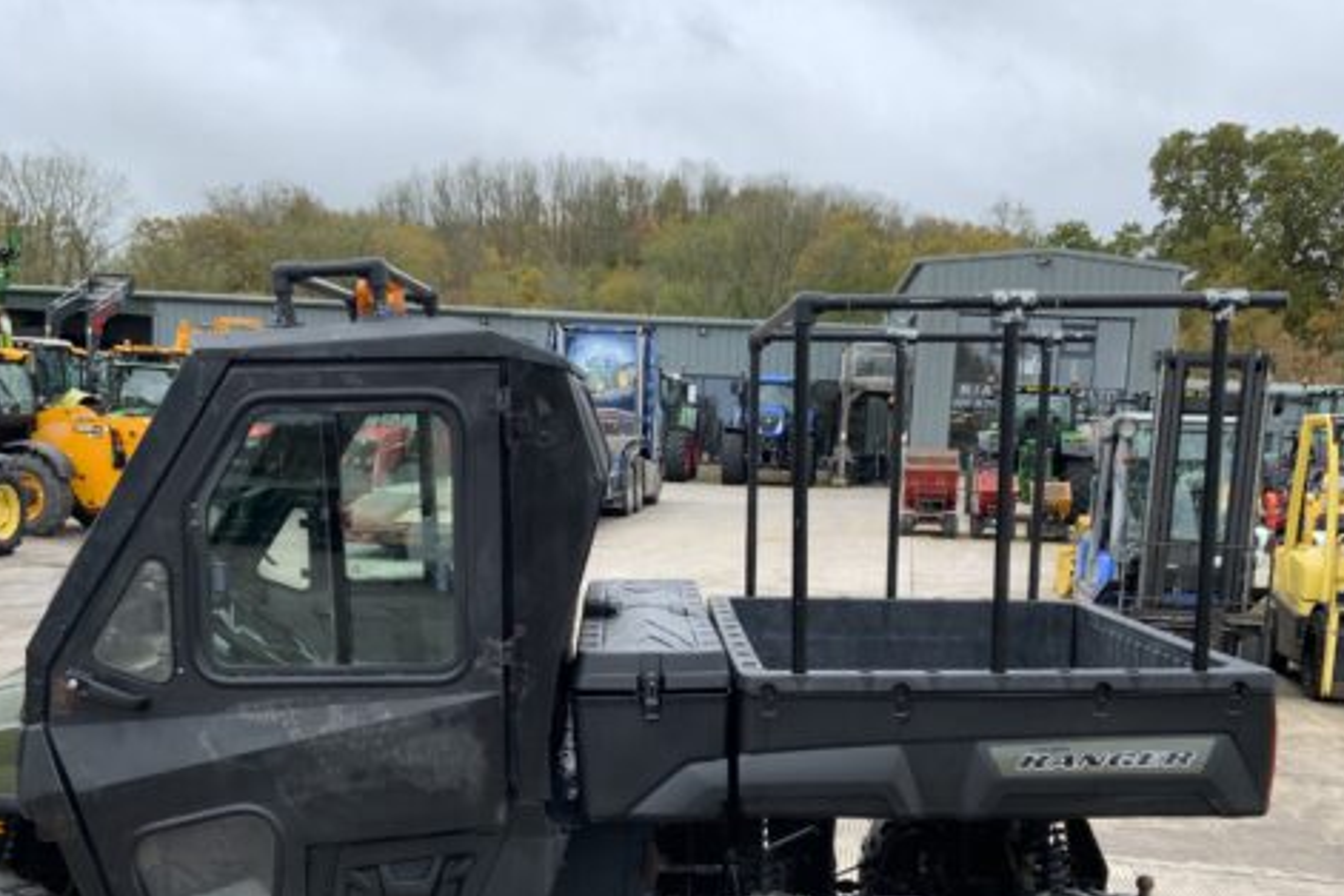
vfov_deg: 32.0
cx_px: 659
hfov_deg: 47.4
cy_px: 682
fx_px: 1531
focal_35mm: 41
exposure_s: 1/126
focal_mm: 3
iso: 16
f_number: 1.8
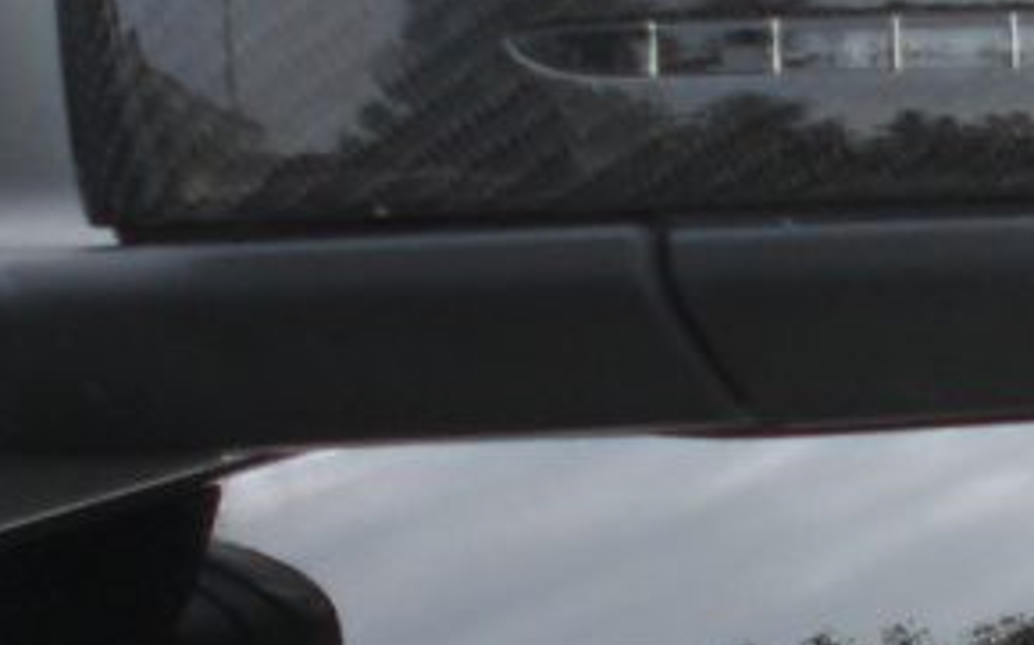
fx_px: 6254
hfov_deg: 9.4
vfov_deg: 5.9
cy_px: 296
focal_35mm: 222
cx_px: 820
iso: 64
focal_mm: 6.3
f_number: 3.1
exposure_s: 1/125
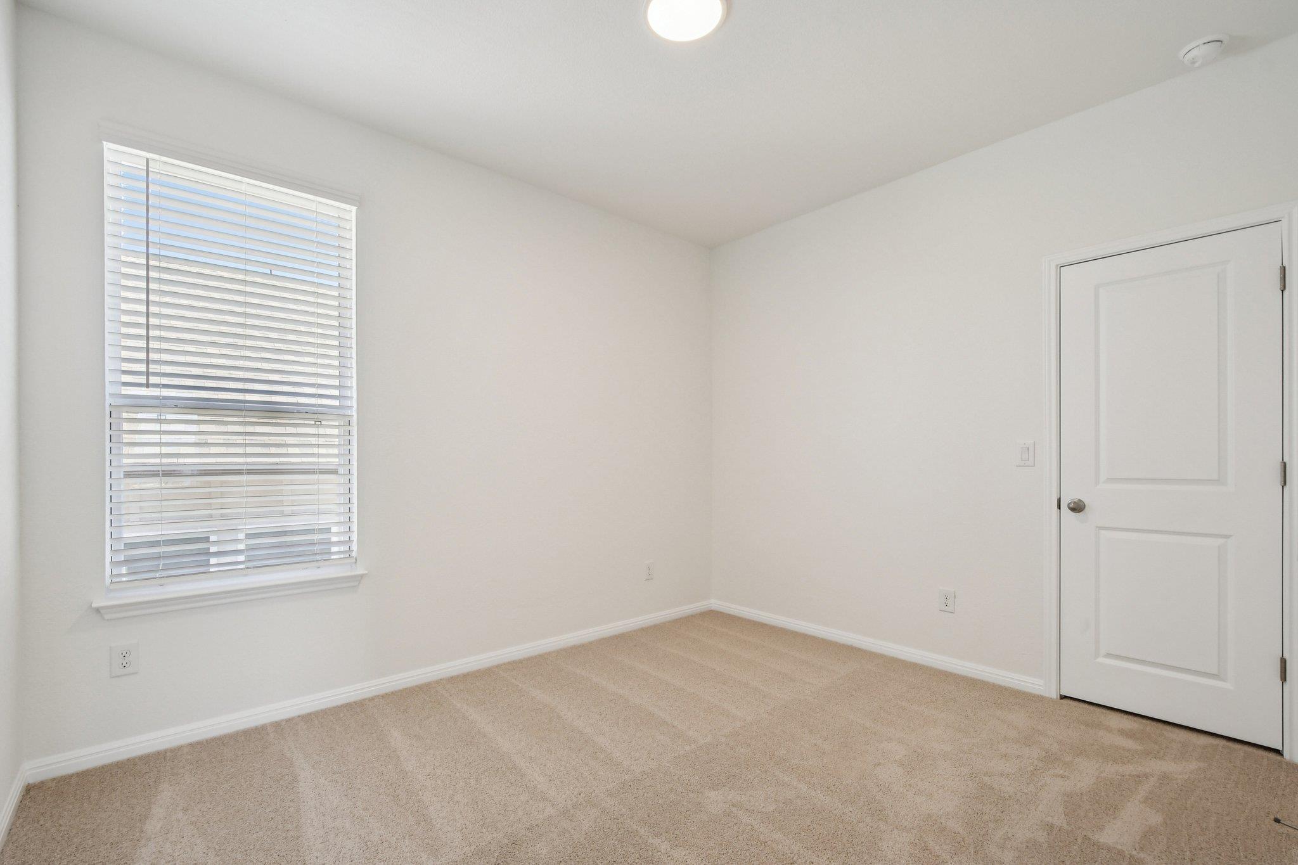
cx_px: 649
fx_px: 541
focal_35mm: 15
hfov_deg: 100.4
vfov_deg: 77.3
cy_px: 432
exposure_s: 1/15
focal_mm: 10
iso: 400
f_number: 8
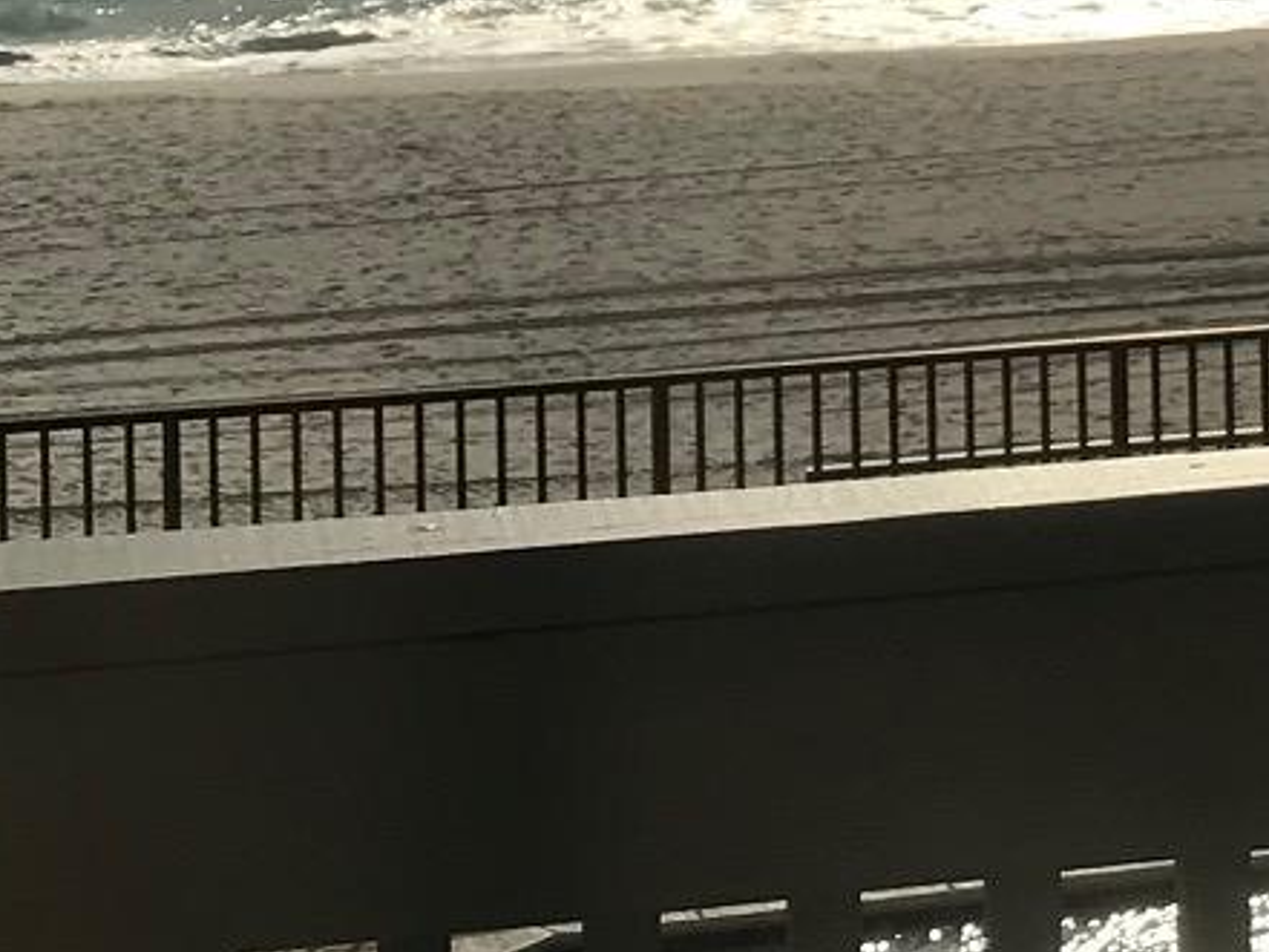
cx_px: 1577
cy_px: -365
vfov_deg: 11.2
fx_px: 4694
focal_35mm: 128
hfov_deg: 14.8
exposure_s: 1/2179
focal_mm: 3.99
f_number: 1.8
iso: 20
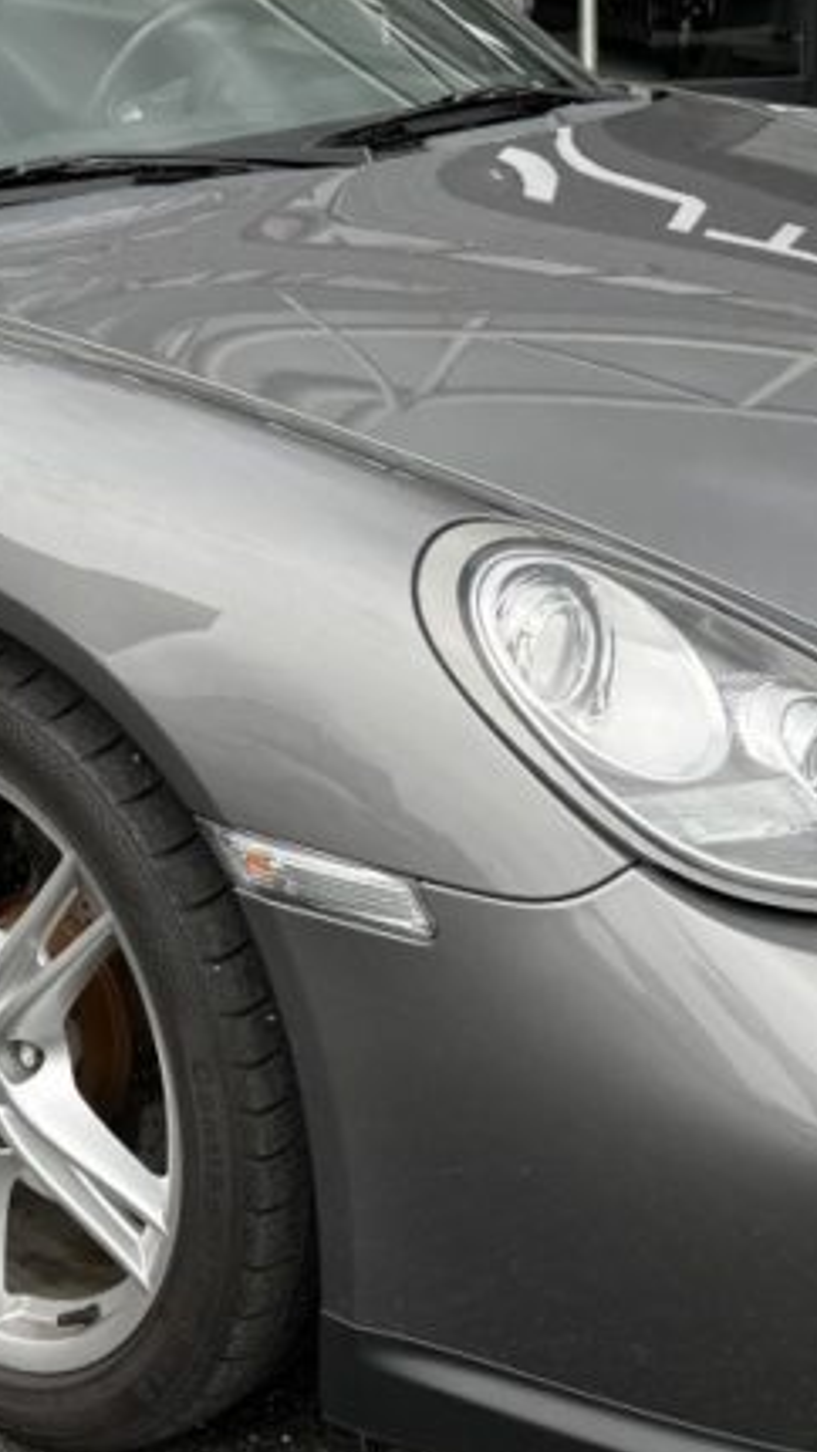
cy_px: 243
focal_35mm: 73
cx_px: 327
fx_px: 2810
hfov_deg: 16.5
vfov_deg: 28.2
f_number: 1.78
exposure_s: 1/782
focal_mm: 6.76
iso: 80
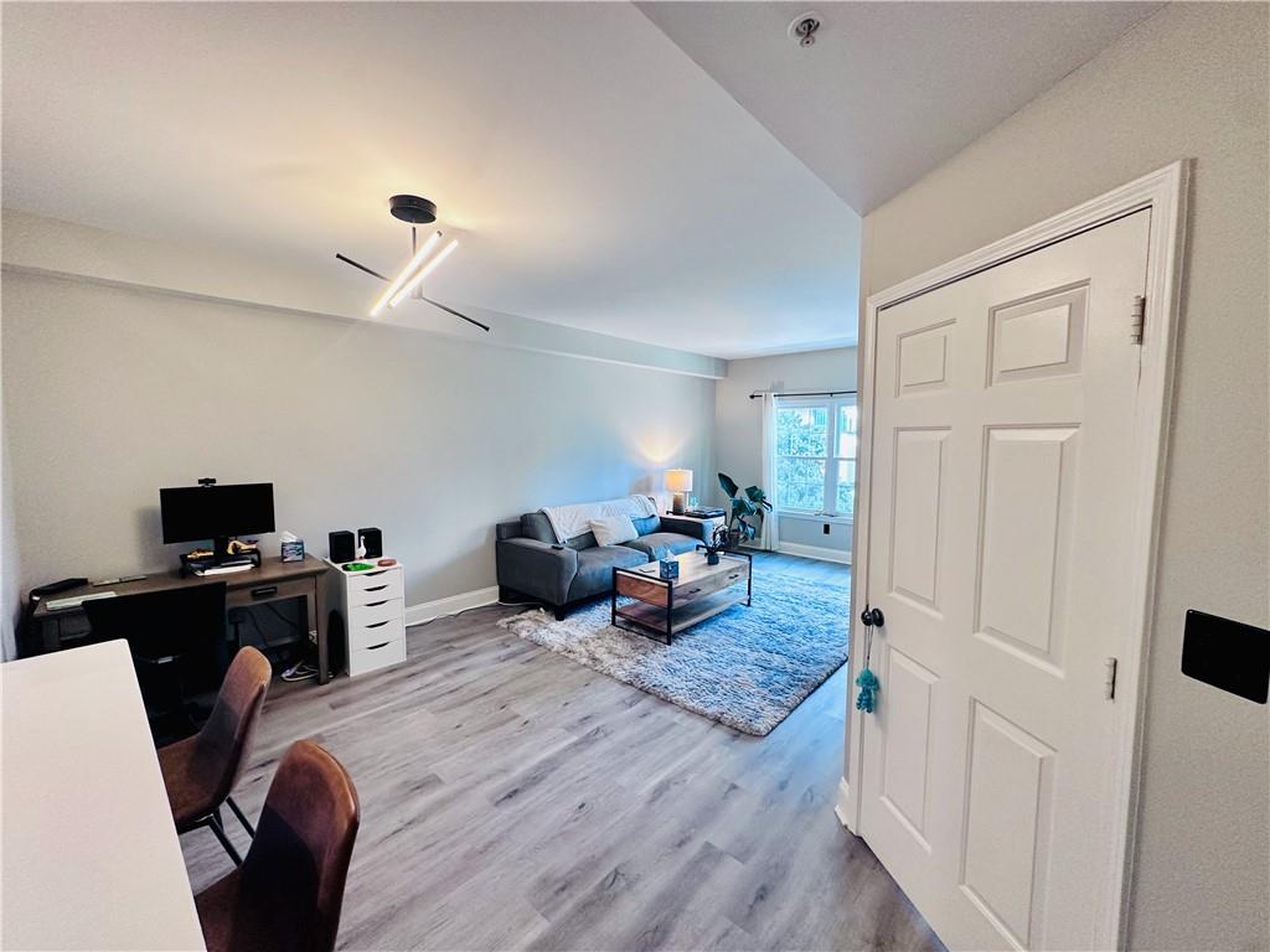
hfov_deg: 102.1
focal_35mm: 14
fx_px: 514
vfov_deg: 85.7
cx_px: 635
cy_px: 476
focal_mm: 2.22
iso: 250
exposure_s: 1/120
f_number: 2.2
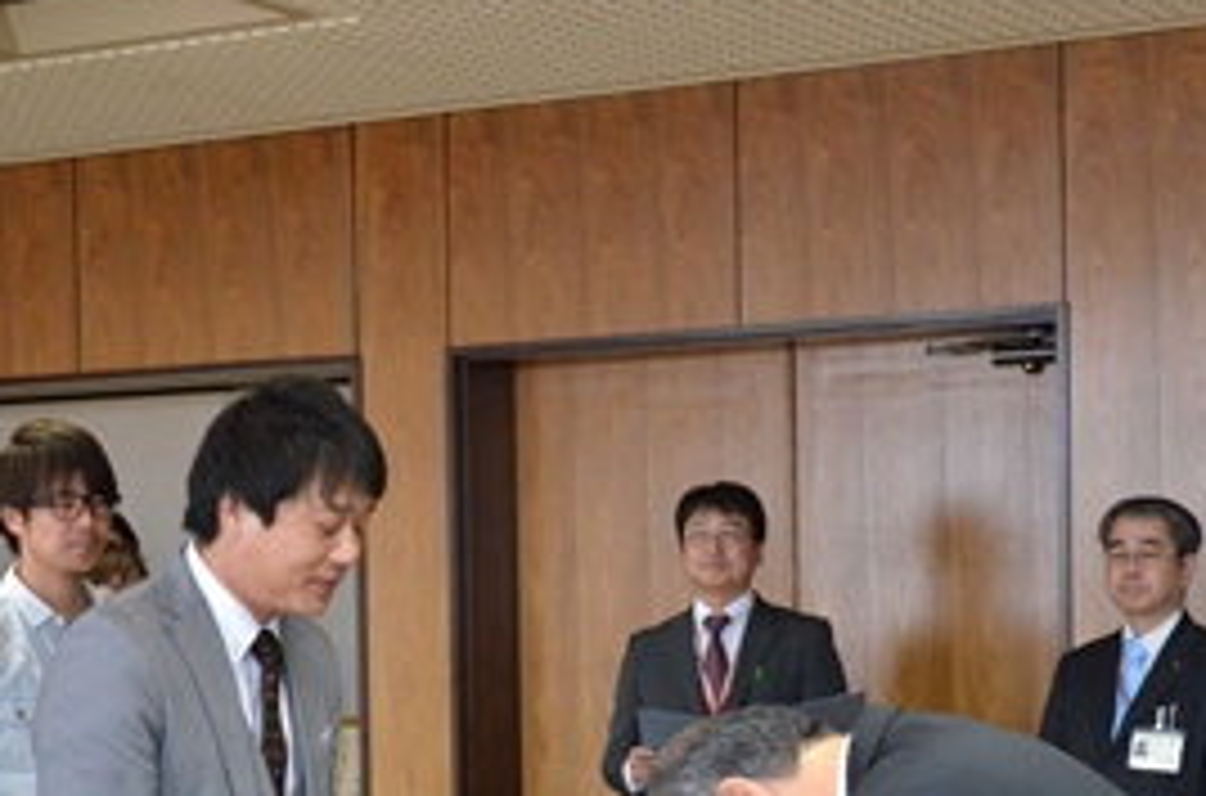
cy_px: 722
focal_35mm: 84
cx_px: 585
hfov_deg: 24.3
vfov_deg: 16.0
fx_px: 2806
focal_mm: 30
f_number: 5.6
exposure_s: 1/250
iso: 3200
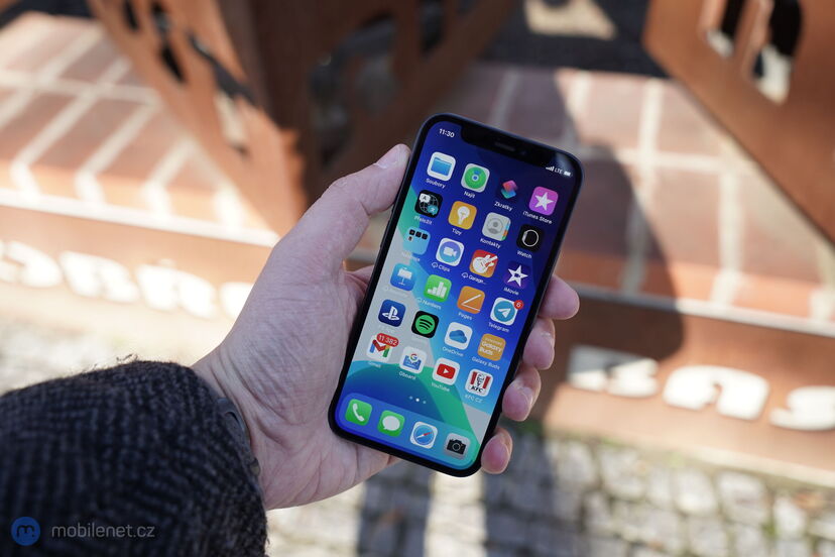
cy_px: 278
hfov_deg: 58.7
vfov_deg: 41.1
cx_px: 418
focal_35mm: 32
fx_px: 742
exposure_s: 1/200
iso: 250
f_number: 4.5
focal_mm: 32
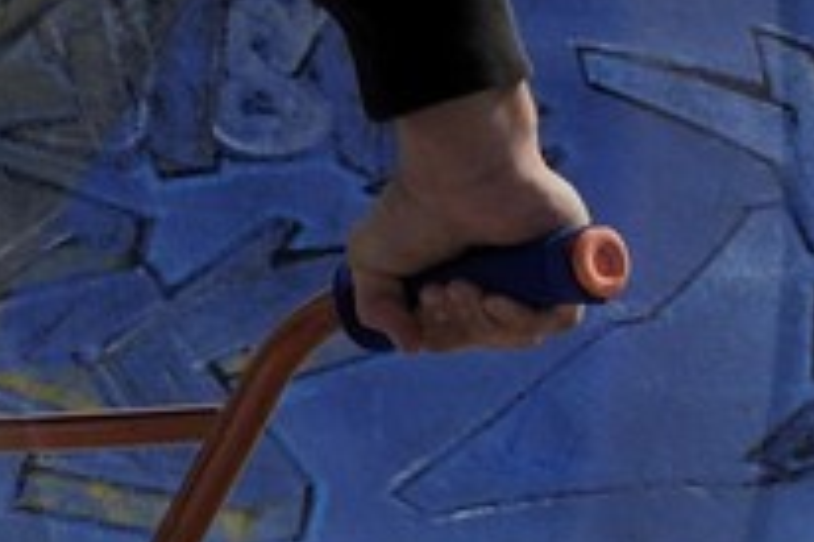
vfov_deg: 7.4
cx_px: -846
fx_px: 4202
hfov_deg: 10.2
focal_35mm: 186
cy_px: 170
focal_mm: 24
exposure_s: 1/500
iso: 200
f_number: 9
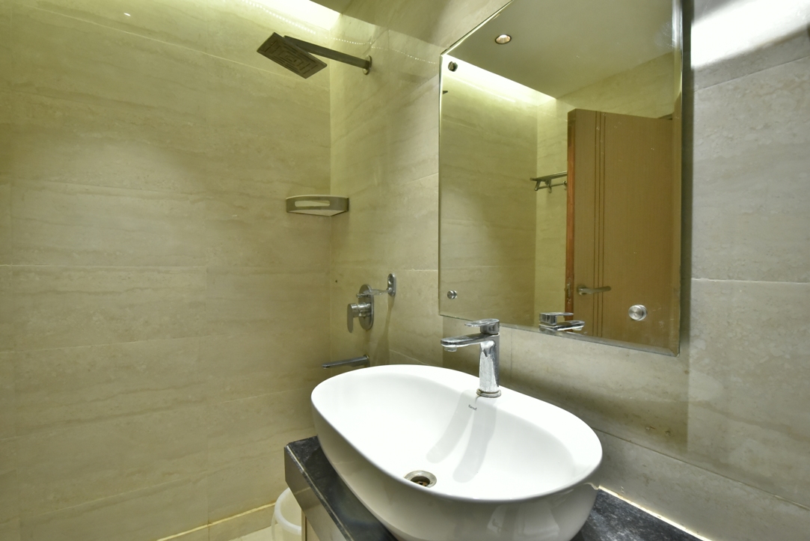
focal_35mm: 16
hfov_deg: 96.7
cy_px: 270
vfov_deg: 73.8
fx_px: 360
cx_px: 405
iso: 5000
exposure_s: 1/50
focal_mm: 16
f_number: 9
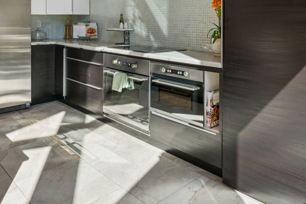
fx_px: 278
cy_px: 22
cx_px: 125
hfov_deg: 57.2
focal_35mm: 33
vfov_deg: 37.7
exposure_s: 1/25
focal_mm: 17.4
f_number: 13
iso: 100
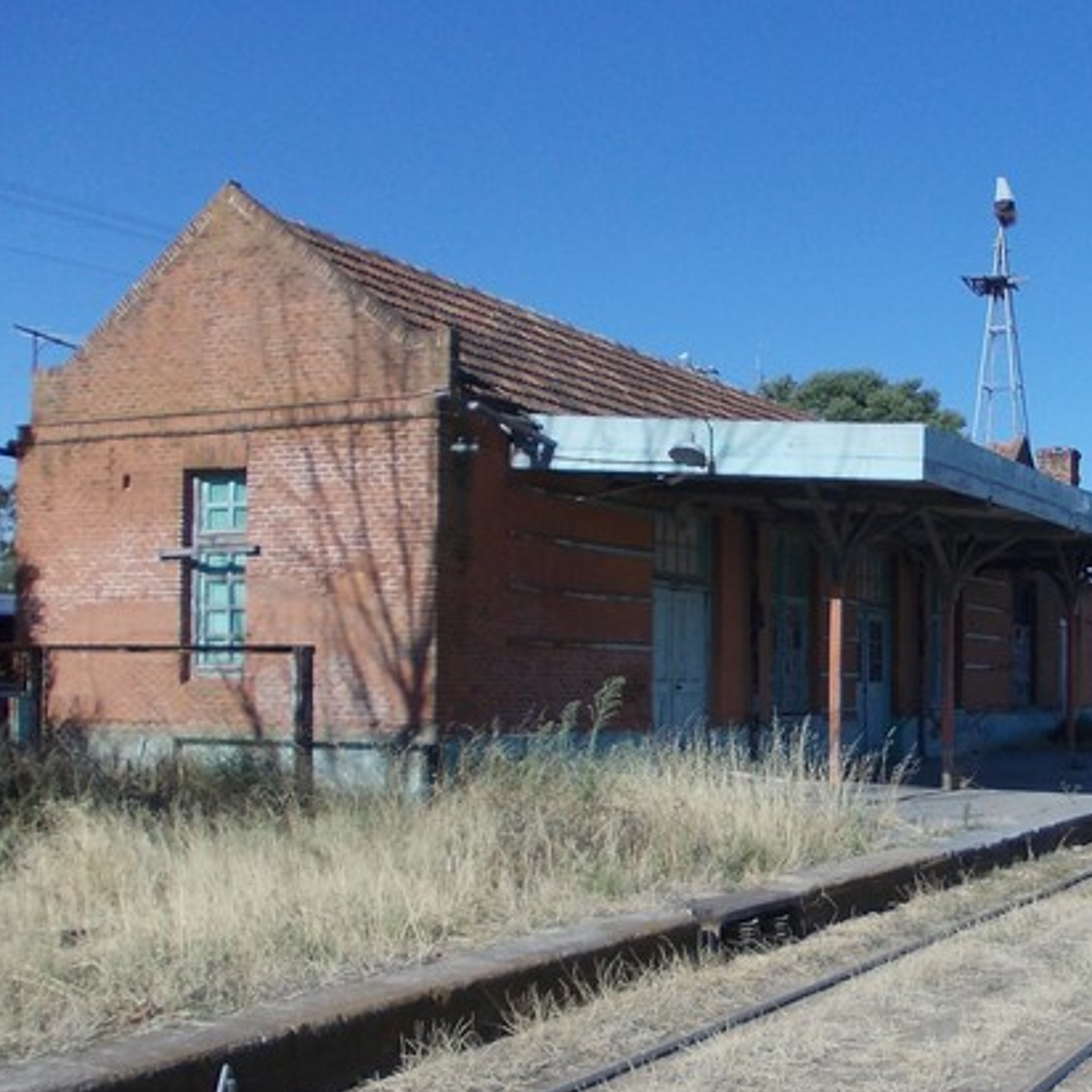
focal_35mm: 46
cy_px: 655
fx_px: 1642
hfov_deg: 35.4
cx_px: 896
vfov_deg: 36.7
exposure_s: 1/400
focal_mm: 4
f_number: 5.4
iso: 80
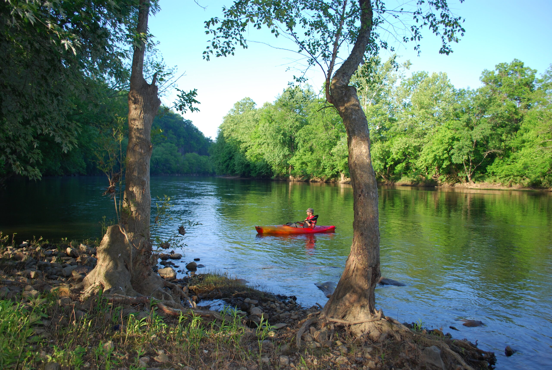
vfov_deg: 48.1
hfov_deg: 67.3
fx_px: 415
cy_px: 185
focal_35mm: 27
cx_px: 276
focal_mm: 18
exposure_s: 1/200
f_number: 3.5
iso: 100
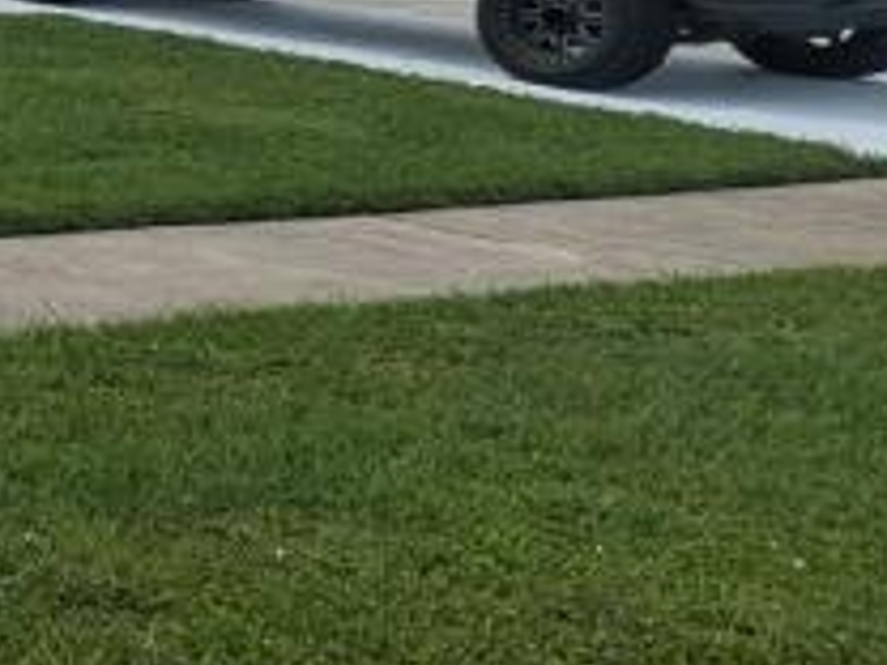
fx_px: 1537
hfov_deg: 17.4
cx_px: -1036
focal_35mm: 60
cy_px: -4
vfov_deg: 23.4
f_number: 2.2
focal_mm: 1.54
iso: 34
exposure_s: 1/1565
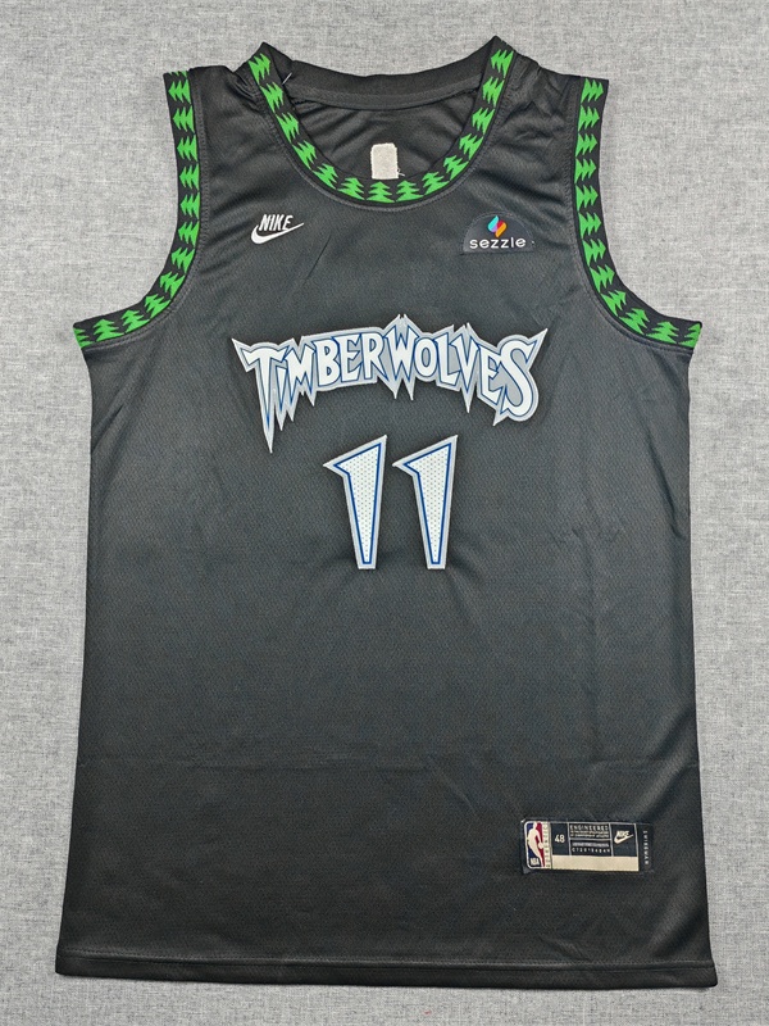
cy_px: 513
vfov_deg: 69.4
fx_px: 741
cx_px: 384
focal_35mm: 25
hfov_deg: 54.9
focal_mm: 5.3
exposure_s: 1/100
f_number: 1.9
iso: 160
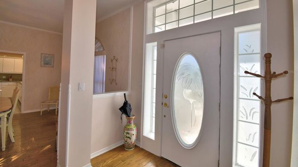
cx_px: 151
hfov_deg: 99.4
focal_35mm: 16
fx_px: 126
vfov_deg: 66.7
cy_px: 71
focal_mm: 10
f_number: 5.6
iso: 100
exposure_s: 1/250
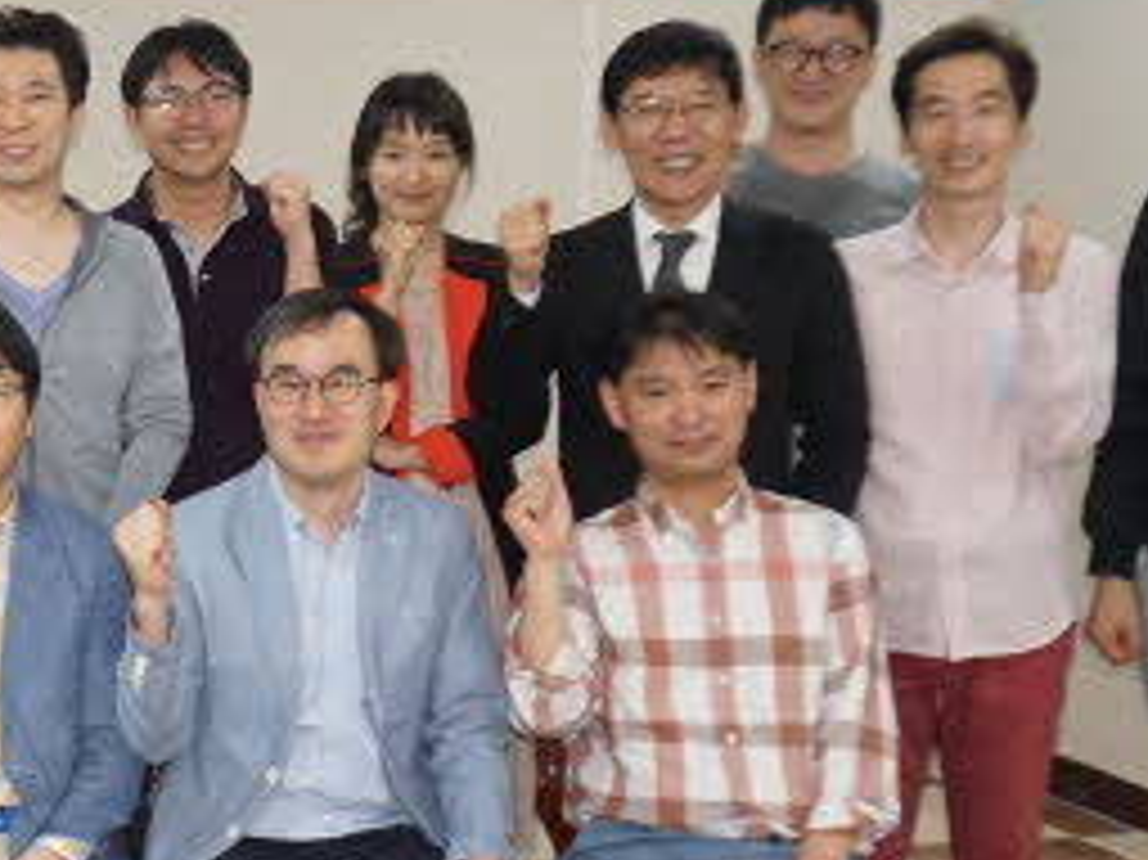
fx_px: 2552
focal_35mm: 77
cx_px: -284
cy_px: 455
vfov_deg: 19.1
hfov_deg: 22.9
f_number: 4
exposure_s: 1/160
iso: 1000
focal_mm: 16
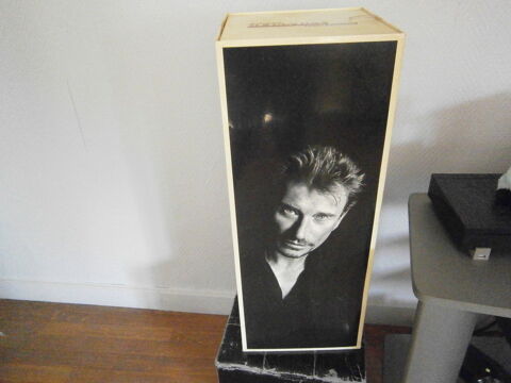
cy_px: 192
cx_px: 256
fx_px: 384
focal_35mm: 26
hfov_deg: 67.3
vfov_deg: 53.1
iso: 1600
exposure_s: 1/80
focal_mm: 4.7
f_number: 2.8
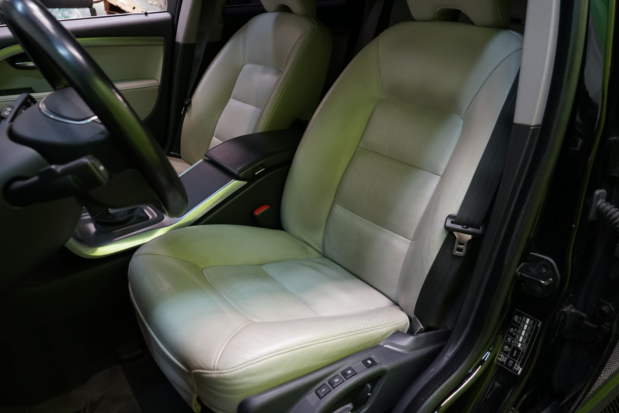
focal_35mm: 28
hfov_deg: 65.5
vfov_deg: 46.4
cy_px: 206
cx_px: 310
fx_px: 481
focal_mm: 28
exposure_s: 1/50
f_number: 5.6
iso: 1600
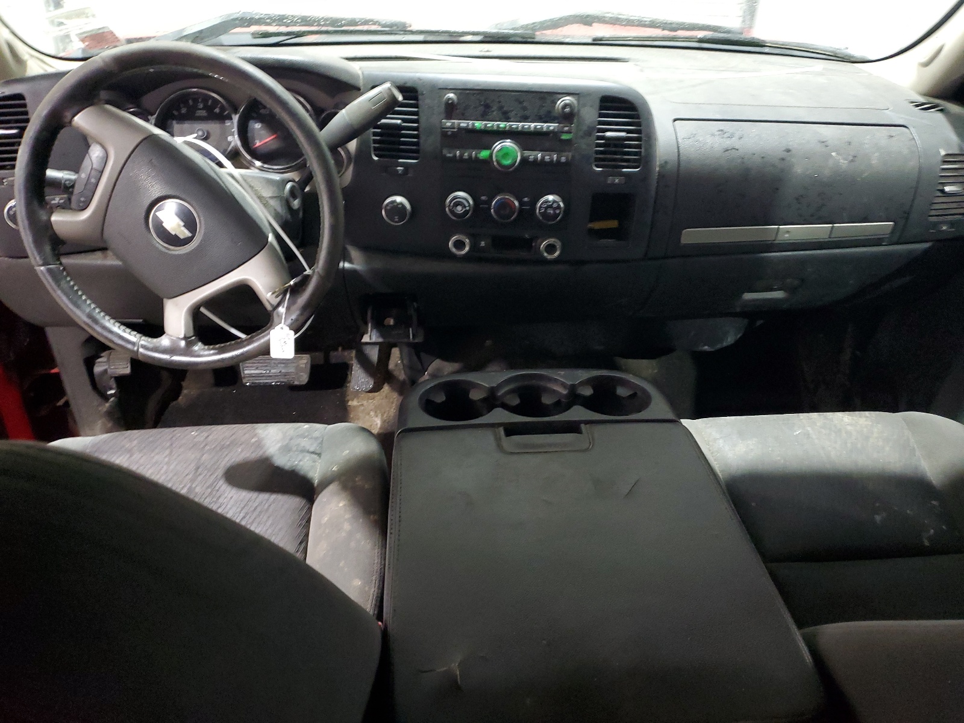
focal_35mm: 26
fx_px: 724
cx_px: 482
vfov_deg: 53.1
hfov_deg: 67.3
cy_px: 362
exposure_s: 1/17
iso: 297
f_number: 1.5
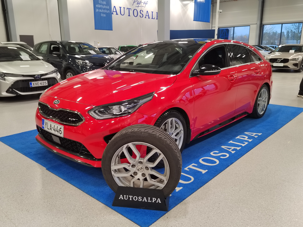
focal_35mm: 29
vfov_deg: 48.2
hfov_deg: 61.7
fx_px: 254
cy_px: 114
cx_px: 152
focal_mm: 5.52
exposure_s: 1/100
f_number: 1.9
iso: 844
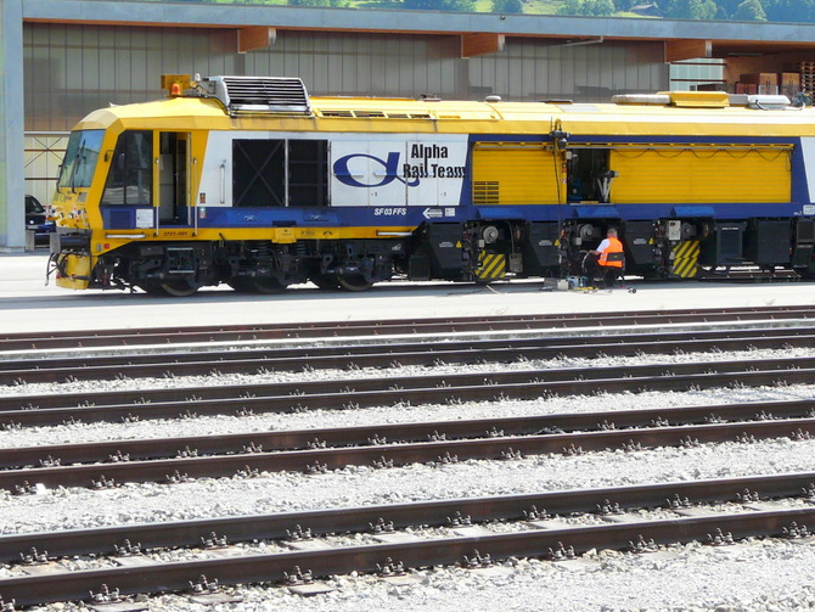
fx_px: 2143
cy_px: 217
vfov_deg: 16.2
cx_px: 533
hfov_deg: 21.5
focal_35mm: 91
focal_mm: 10
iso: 100
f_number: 4.5
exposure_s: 1/250
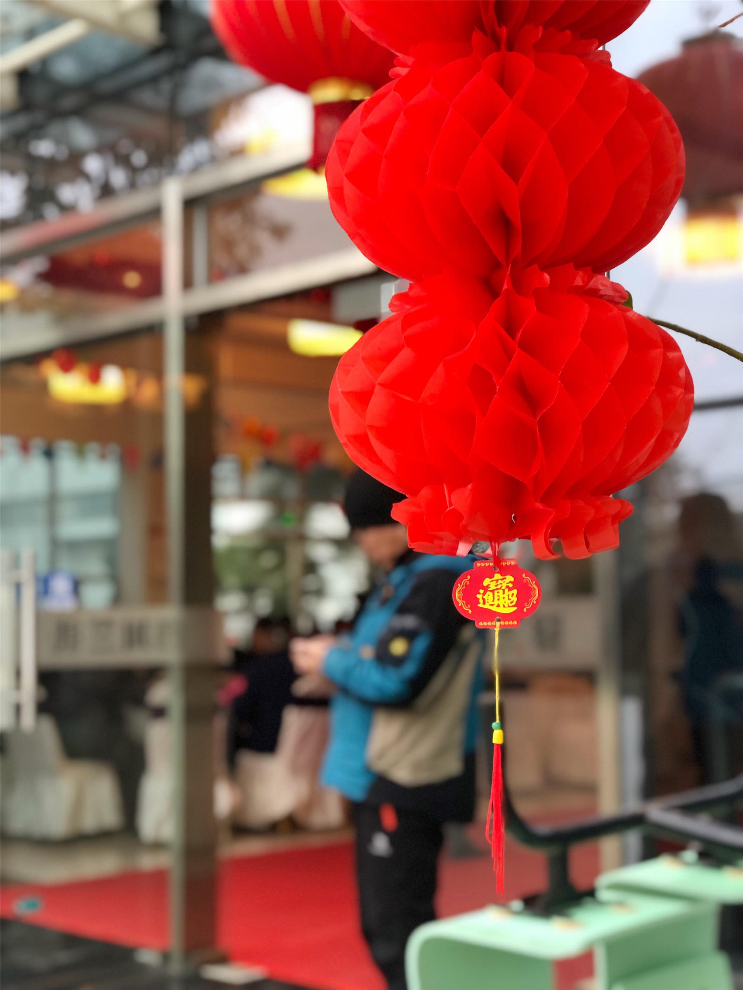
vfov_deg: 33.8
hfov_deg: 25.7
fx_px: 1631
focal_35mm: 57
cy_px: 495
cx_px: 372
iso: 125
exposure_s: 1/33
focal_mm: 6.6
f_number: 2.8
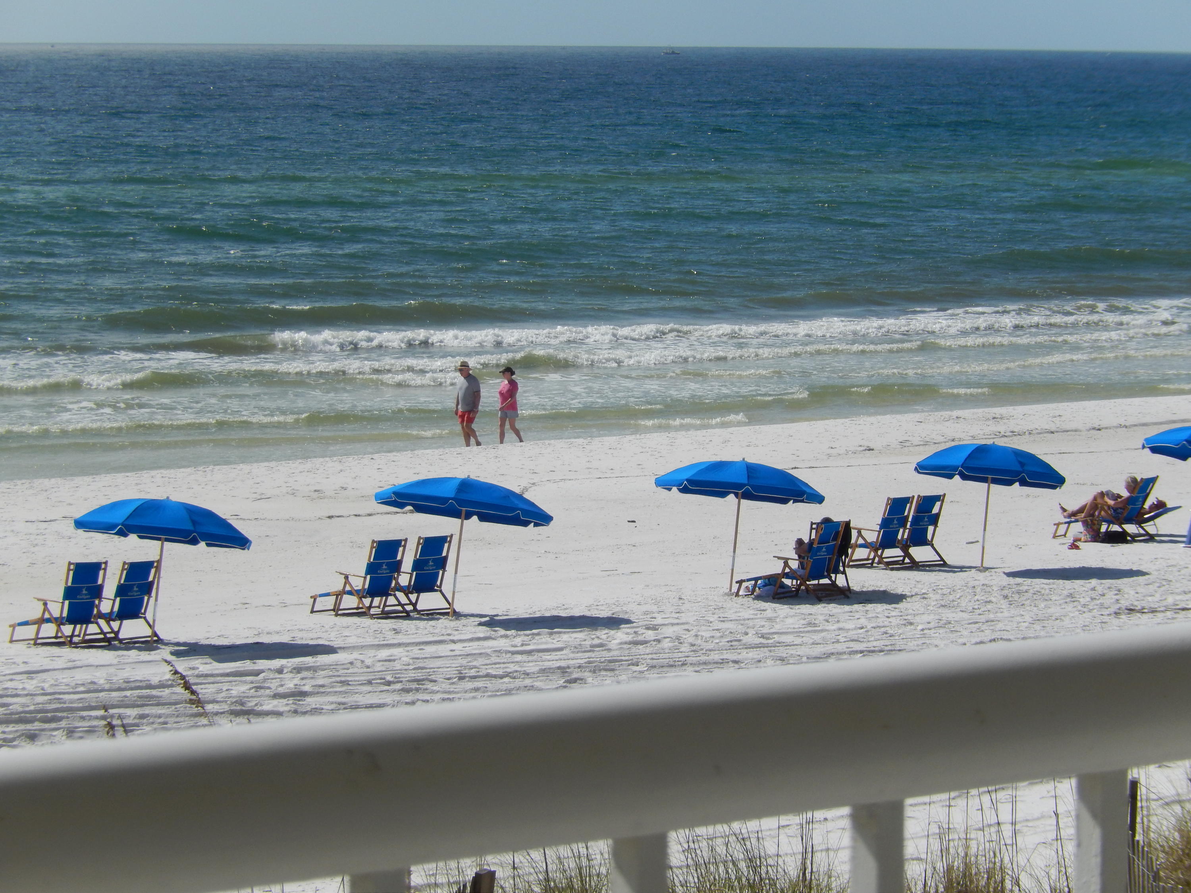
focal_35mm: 134
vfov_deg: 11.1
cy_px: 446
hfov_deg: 14.7
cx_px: 596
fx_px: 4610
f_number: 5.6
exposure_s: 1/1250
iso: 125
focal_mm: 24.1
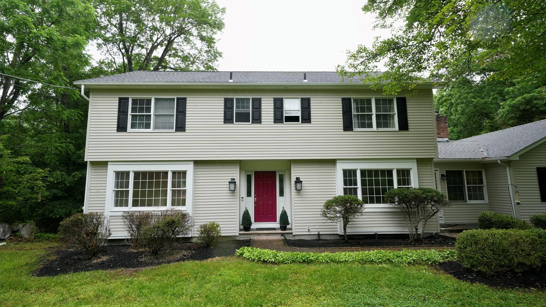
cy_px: 144
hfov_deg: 86.6
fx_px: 290
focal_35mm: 20
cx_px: 274
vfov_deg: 55.8
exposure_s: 1/125
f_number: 11
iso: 1000
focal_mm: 19
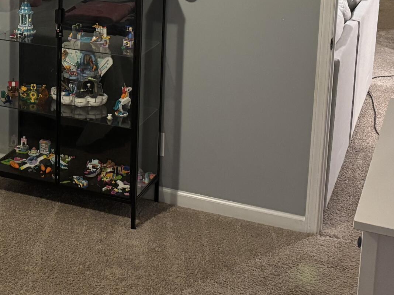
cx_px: 46
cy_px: -14
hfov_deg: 25.9
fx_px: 831
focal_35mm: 73
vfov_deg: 19.5
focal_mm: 5.96
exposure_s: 1/40
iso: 500
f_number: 1.6
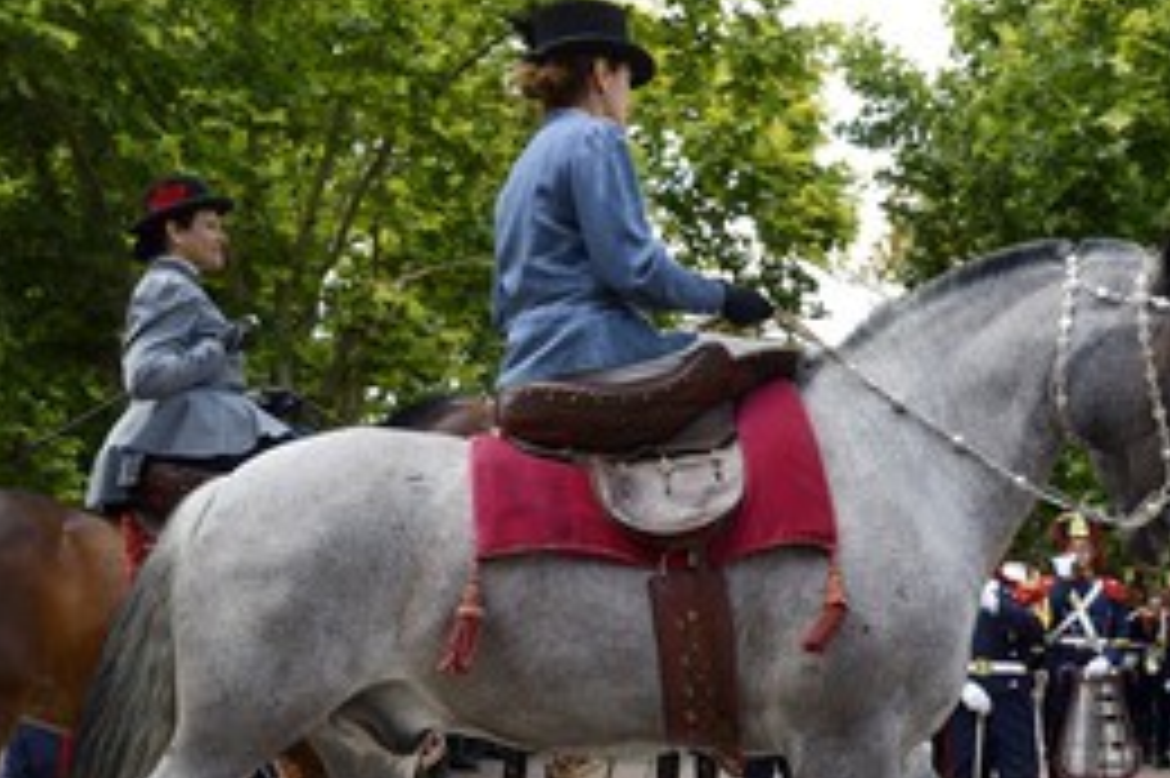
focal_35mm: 55
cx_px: 612
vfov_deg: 24.4
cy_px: 549
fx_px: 1786
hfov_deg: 36.3
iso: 400
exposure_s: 1/320
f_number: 9
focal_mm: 34
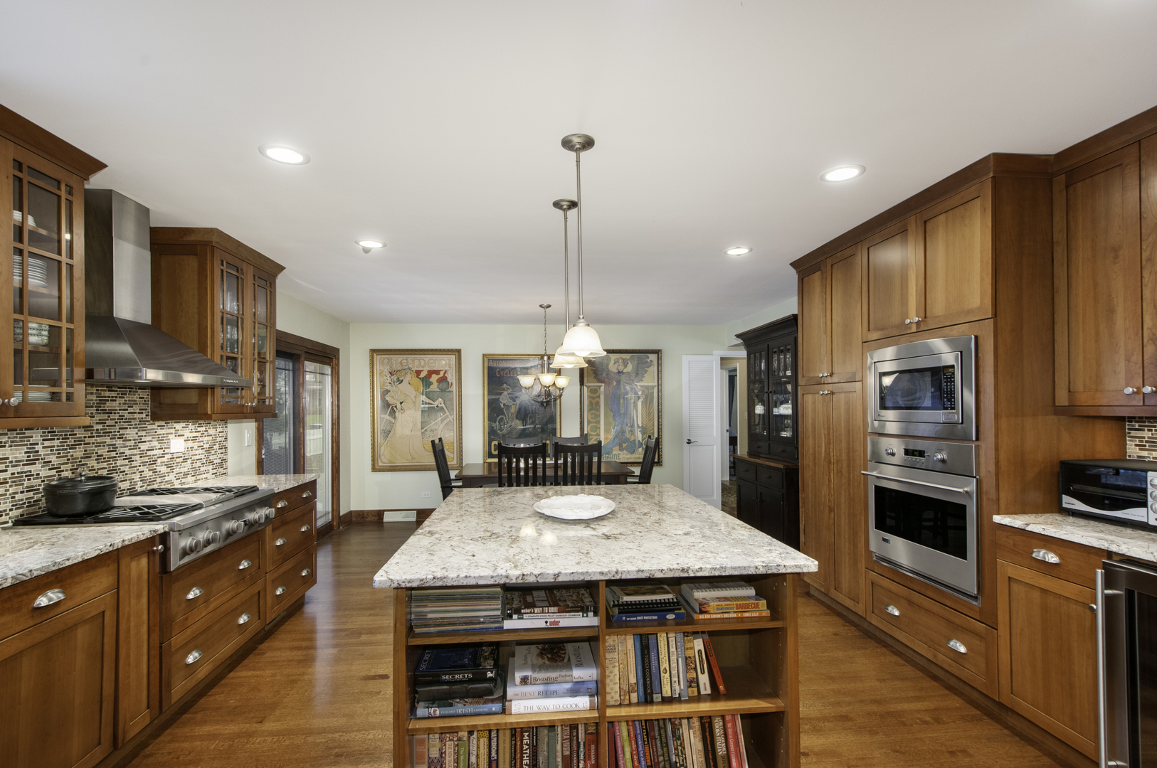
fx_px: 530
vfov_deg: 71.9
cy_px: 384
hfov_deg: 95.0
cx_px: 578
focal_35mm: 16
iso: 1250
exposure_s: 1/160
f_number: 9
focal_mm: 11
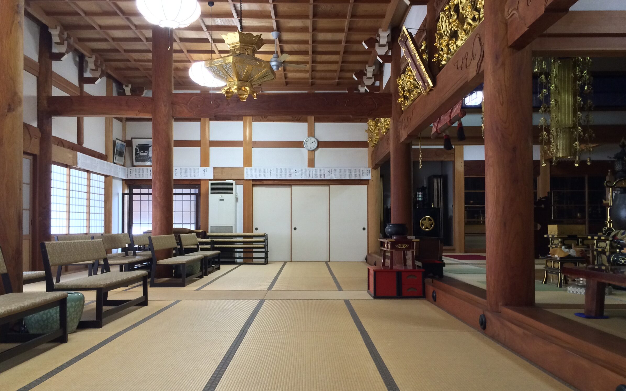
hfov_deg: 56.7
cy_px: 214
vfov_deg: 37.2
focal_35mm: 34
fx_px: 580
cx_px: 310
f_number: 2.2
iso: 200
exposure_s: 1/30
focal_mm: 4.12
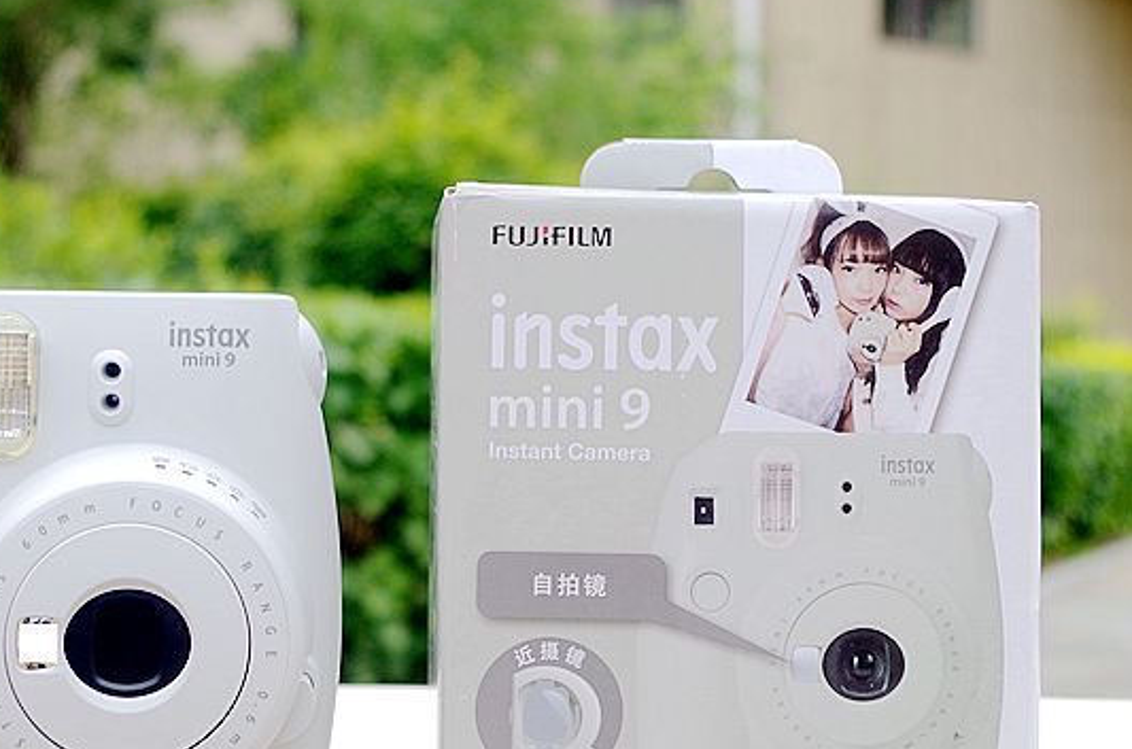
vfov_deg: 21.5
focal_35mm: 63
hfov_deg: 31.8
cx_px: 444
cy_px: 365
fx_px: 1977
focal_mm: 28.13
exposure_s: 1/125
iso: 100
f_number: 4.5
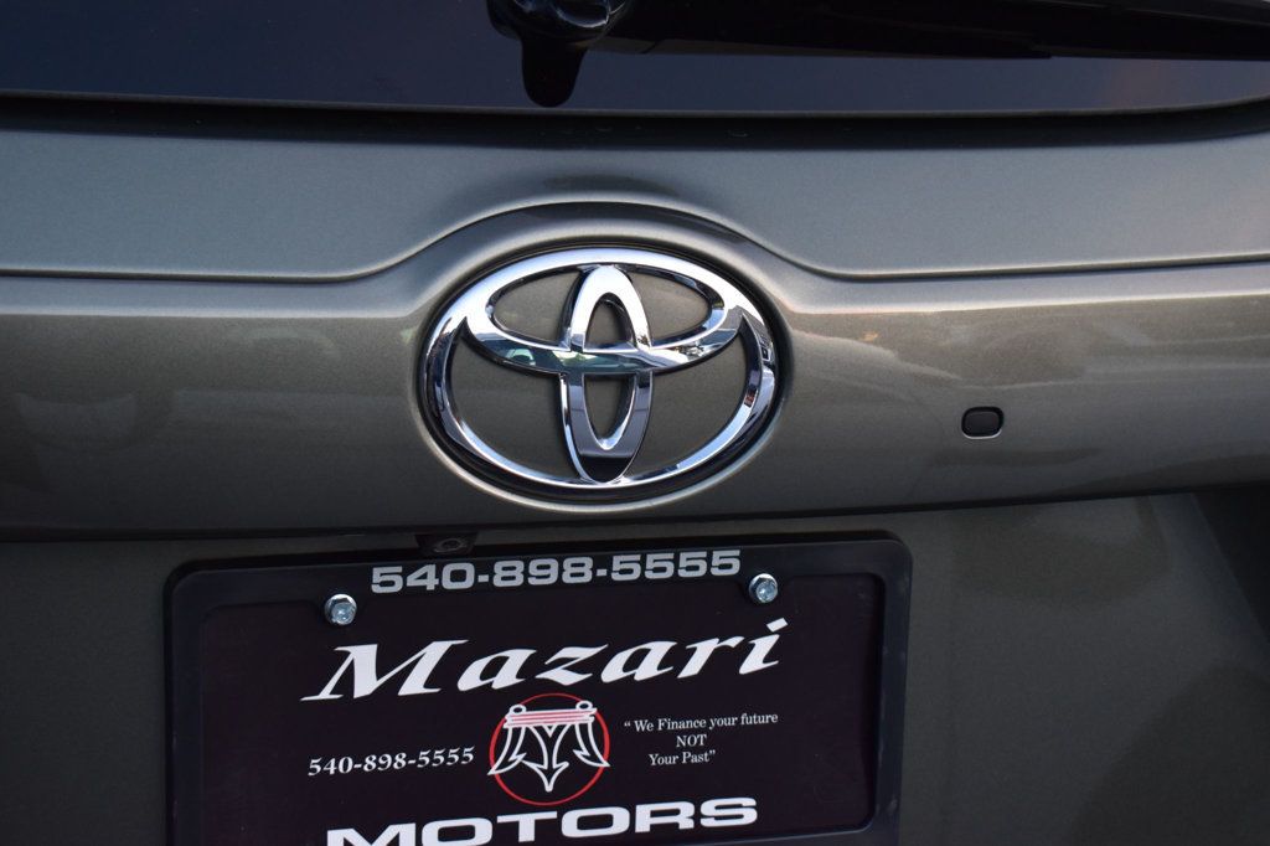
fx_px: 2116
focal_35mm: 60
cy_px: 423
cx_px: 635
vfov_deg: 22.6
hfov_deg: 33.4
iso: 1250
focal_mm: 40
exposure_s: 1/15
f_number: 6.3
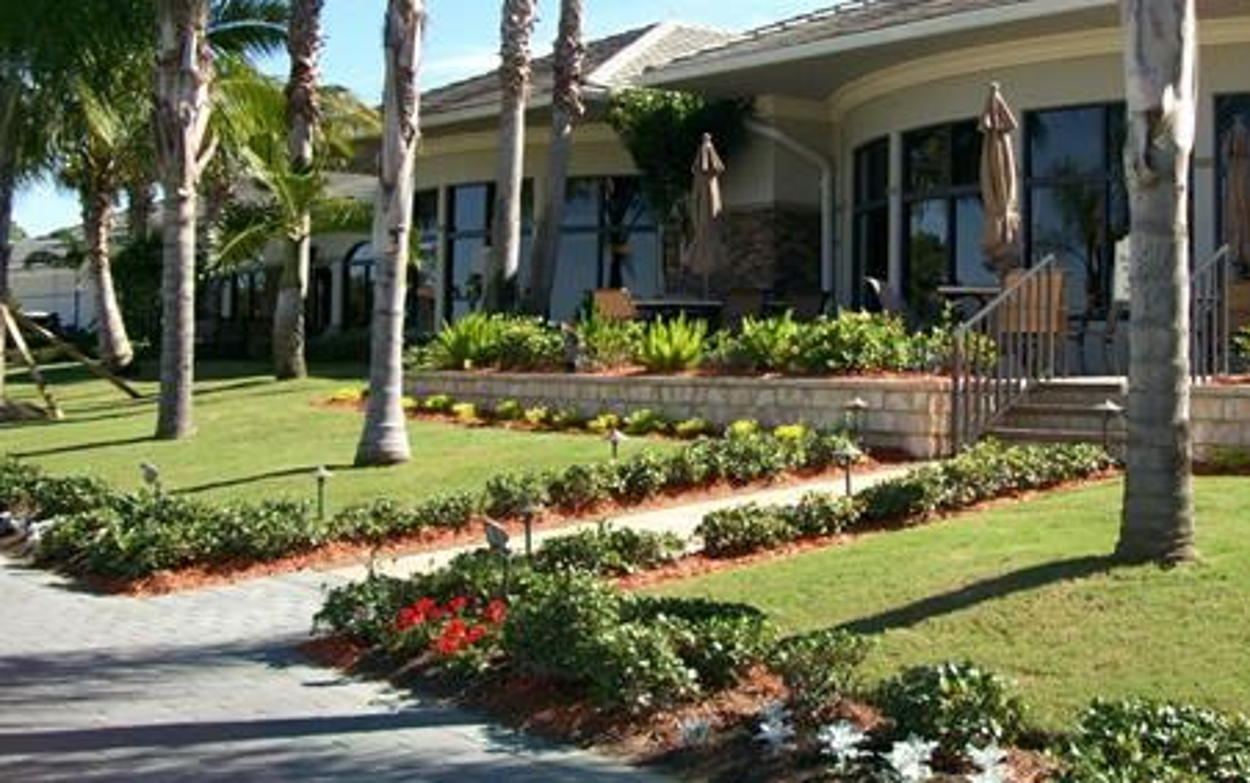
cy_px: 199
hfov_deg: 37.2
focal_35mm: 54
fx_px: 1841
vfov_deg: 23.8
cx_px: 796
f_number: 2.7
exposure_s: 1/620
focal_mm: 6
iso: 80
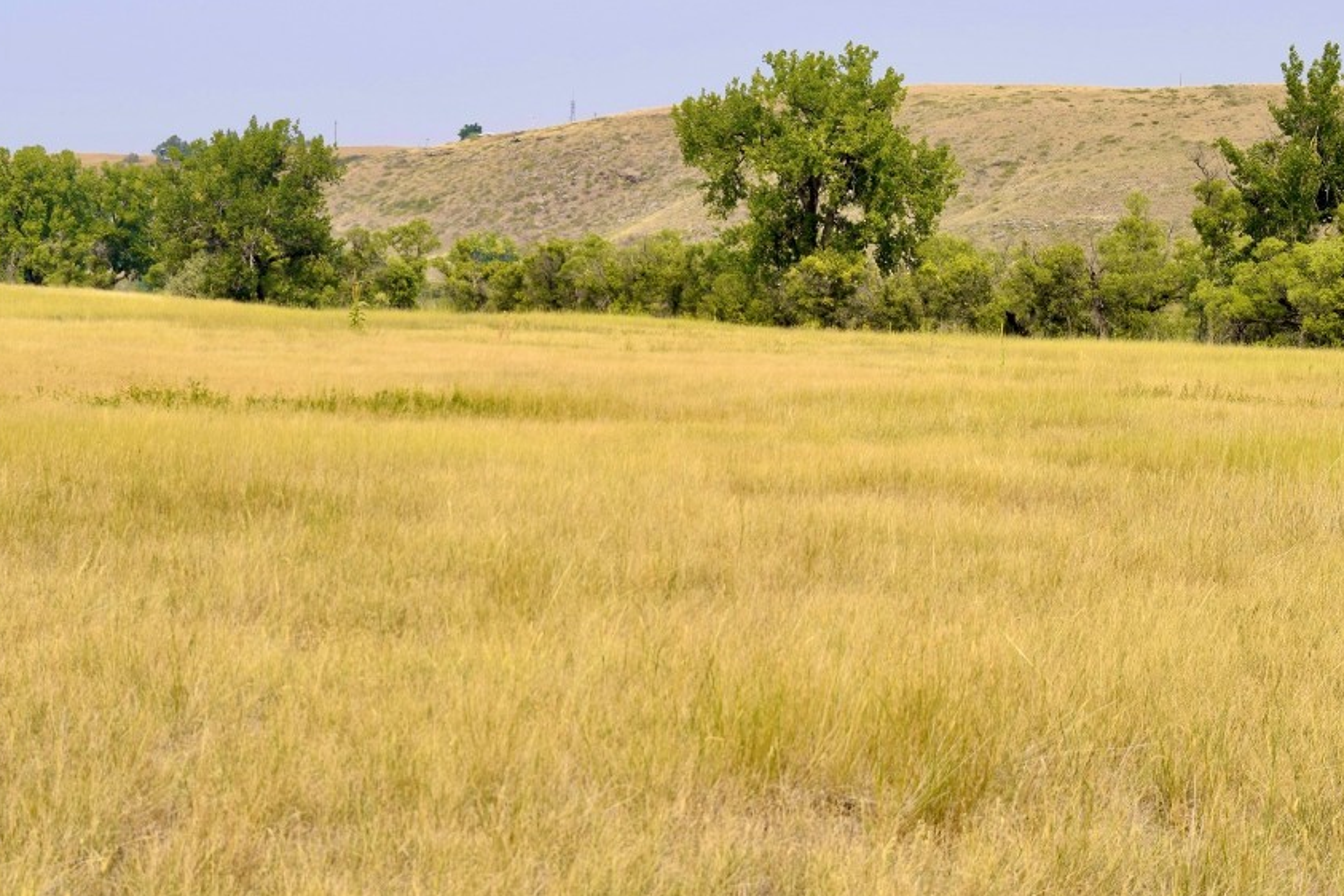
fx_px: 3061
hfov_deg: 24.7
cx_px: 566
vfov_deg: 16.6
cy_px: 532
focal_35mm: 82
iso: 200
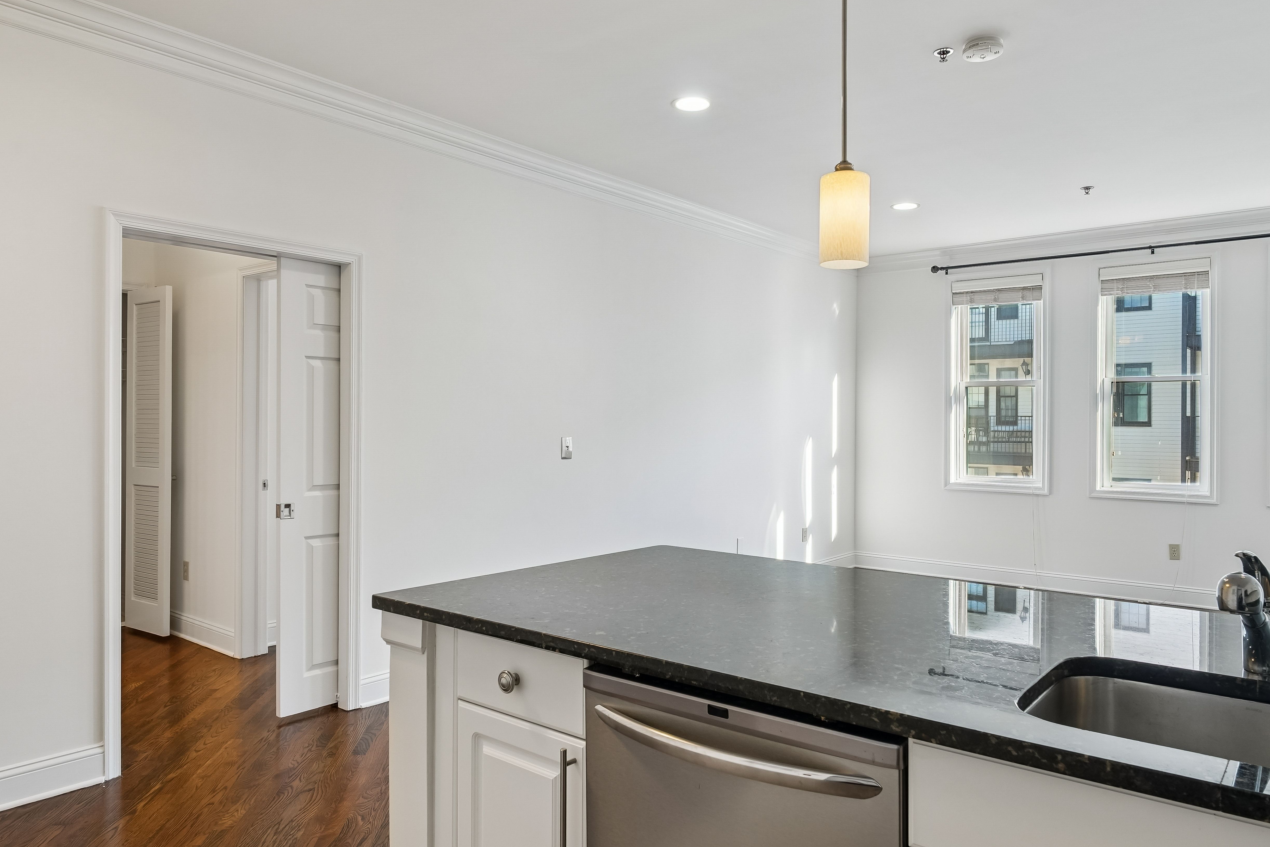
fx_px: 811
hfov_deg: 76.1
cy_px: 435
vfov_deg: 55.1
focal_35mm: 23
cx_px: 658
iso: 400
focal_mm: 16
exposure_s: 1/15
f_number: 8
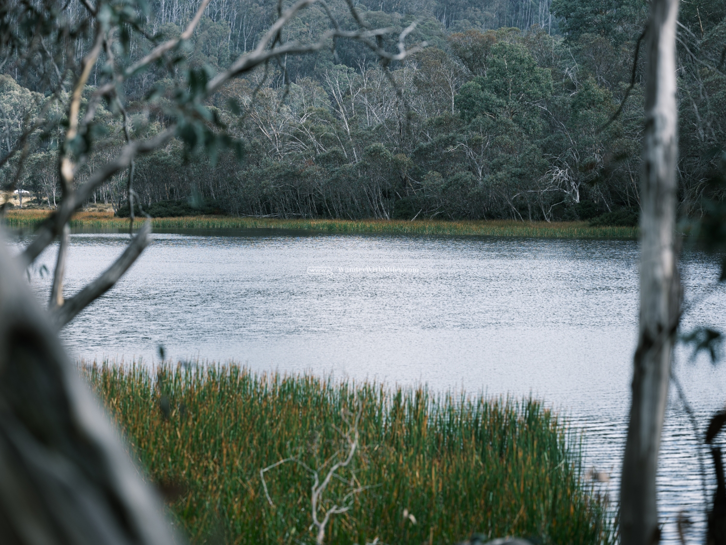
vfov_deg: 17.0
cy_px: 272
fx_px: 1825
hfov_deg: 22.5
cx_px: 363
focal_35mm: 87
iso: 200
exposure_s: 1/1000
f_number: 2.8
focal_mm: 110
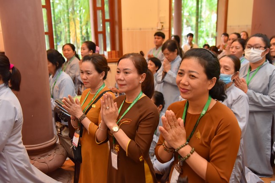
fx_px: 290
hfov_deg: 50.7
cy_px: 92
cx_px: 138
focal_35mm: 38
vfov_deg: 35.0
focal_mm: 38
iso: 1600
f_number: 5
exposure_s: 1/125
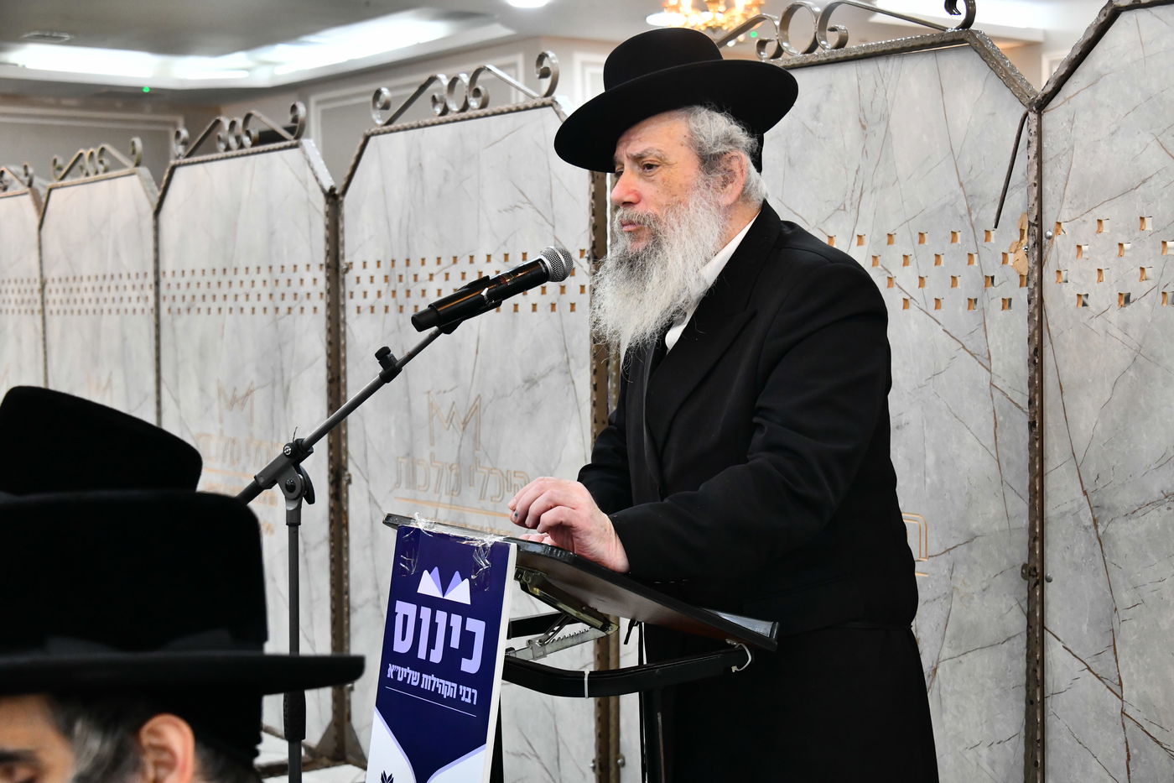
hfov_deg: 35.6
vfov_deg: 24.2
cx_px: 587
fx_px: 1826
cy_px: 392
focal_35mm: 56
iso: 2500
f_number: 5.6
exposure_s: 1/125
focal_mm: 56
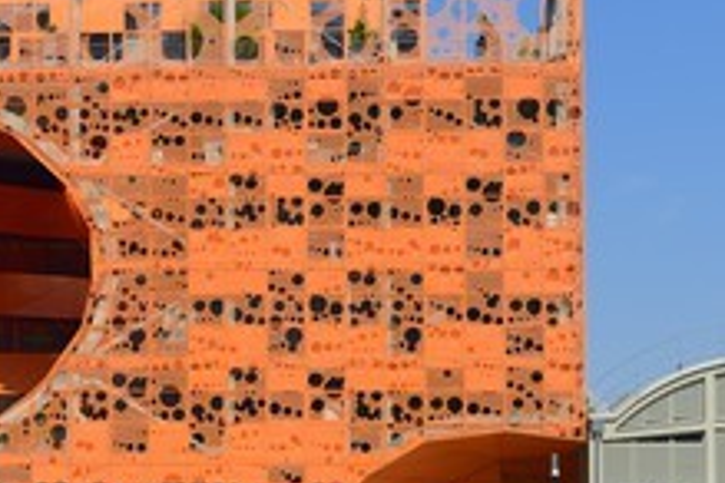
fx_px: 3162
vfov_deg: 8.7
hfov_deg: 13.0
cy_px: 354
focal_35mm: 157
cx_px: 83
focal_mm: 82
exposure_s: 1/320
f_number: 11
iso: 200
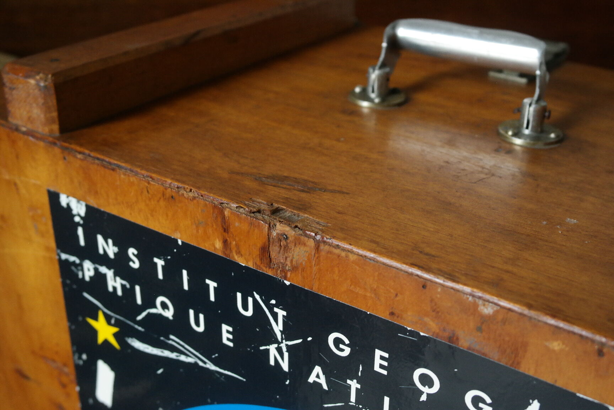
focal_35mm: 49
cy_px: 205
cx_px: 307
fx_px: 836
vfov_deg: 27.5
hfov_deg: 40.3
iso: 1600
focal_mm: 32
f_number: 5.6
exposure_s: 1/30
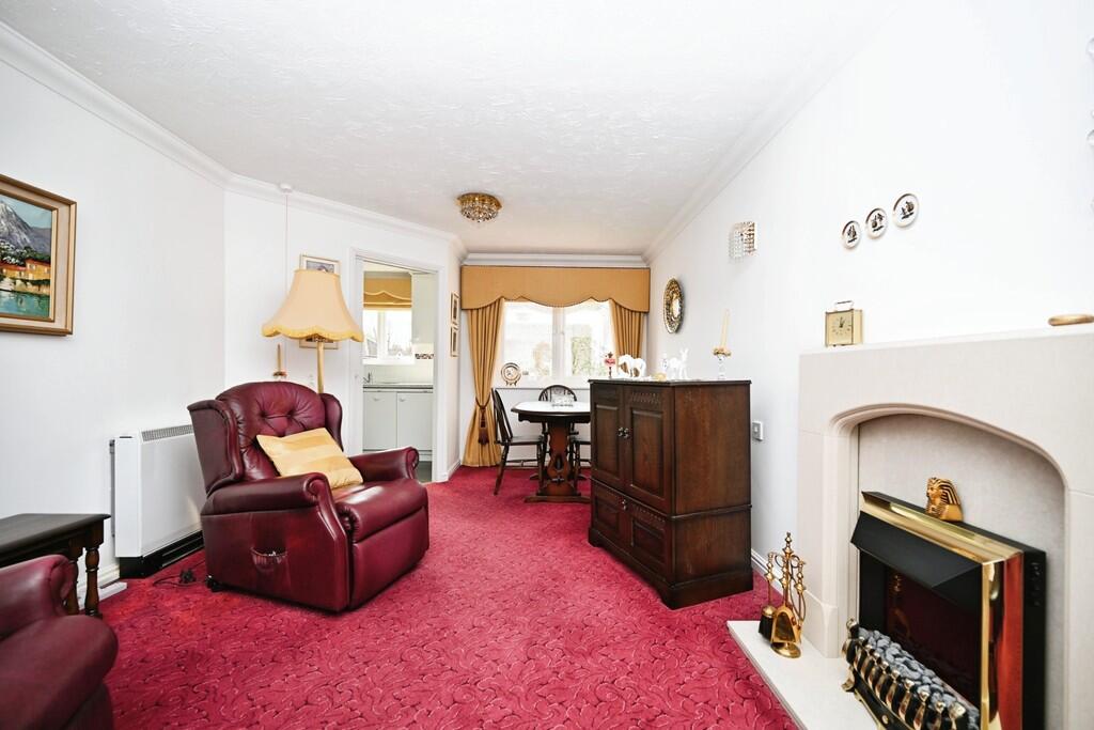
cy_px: 365
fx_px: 425
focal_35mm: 14
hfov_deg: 104.2
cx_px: 547
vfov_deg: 81.2
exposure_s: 1/60
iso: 160
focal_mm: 14
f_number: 4
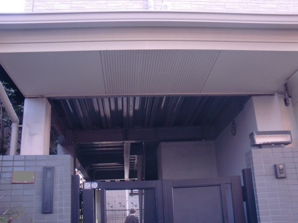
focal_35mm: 38
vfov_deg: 37.7
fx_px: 327
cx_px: 149
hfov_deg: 49.0
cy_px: 112
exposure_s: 1/60
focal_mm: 6.66
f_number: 3.9
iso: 125
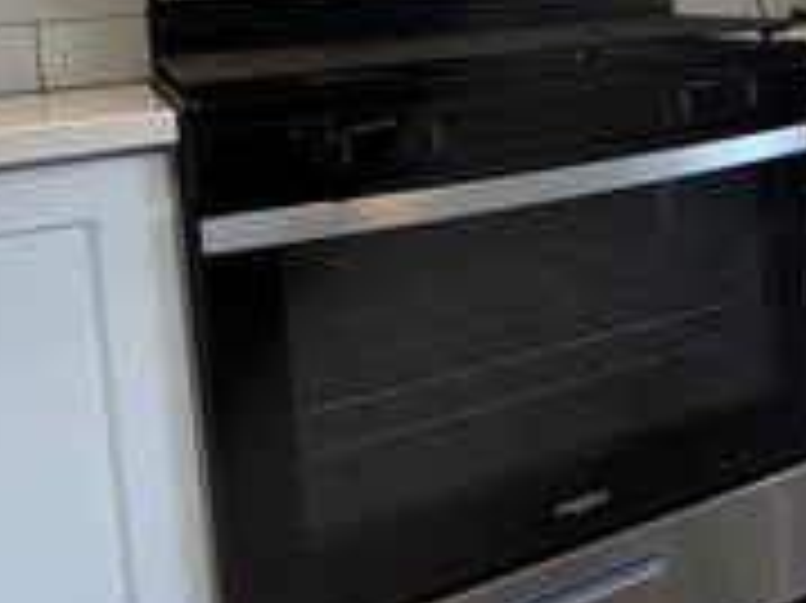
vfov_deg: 27.2
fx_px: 1163
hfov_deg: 27.4
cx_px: 1189
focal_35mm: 50
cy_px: -18
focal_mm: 2.22
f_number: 2.2
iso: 160
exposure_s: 1/120
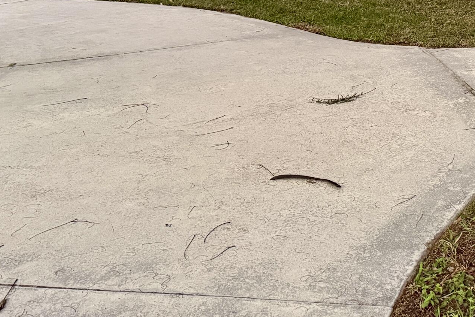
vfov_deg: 20.9
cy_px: -96
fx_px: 778
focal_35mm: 59
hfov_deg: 33.2
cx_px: 362
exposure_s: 1/60
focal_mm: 6.76
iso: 800
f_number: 1.78
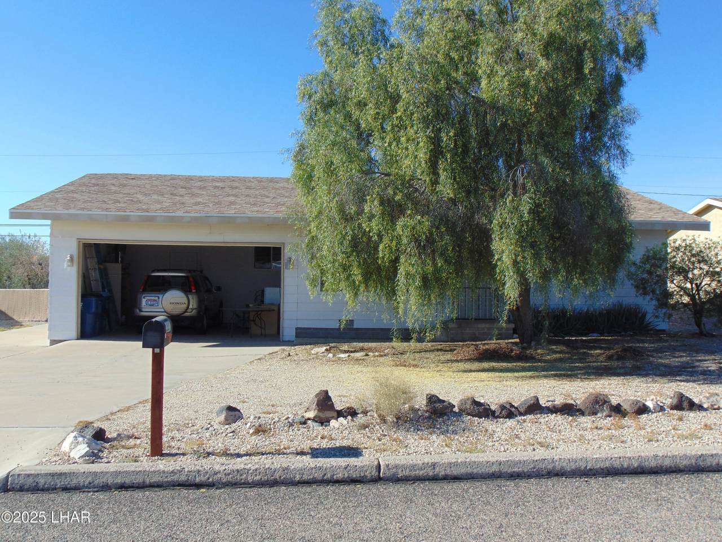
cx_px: 361
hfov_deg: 52.6
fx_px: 730
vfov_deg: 40.7
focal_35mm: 35
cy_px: 271
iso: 80
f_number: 8.3
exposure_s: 1/200
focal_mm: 6.3
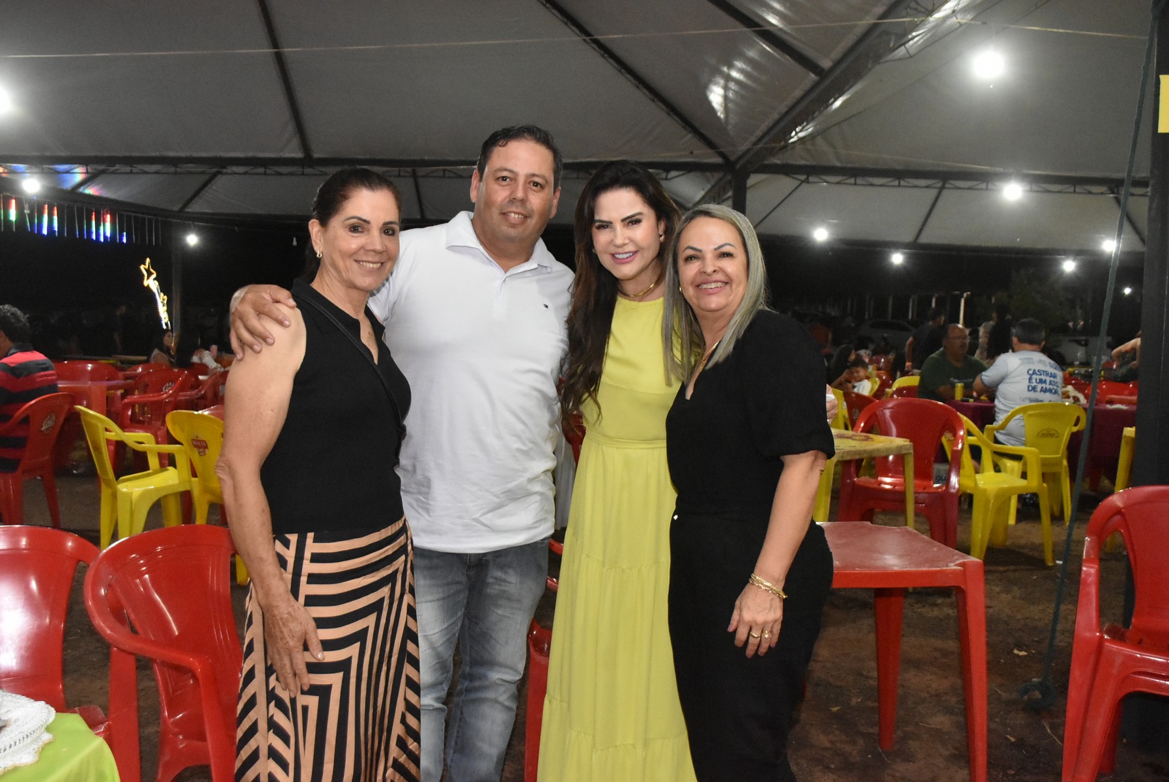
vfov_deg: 36.9
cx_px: 584
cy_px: 391
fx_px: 1170
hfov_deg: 53.1
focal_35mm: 36
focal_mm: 24
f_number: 5
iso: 5000
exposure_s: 1/125
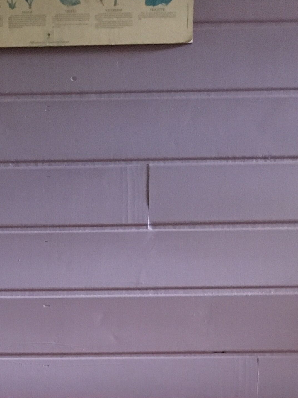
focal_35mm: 82
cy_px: 458
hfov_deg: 17.3
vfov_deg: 22.3
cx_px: -47
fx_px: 942
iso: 320
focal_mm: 4.15
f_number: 2.2
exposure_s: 1/17
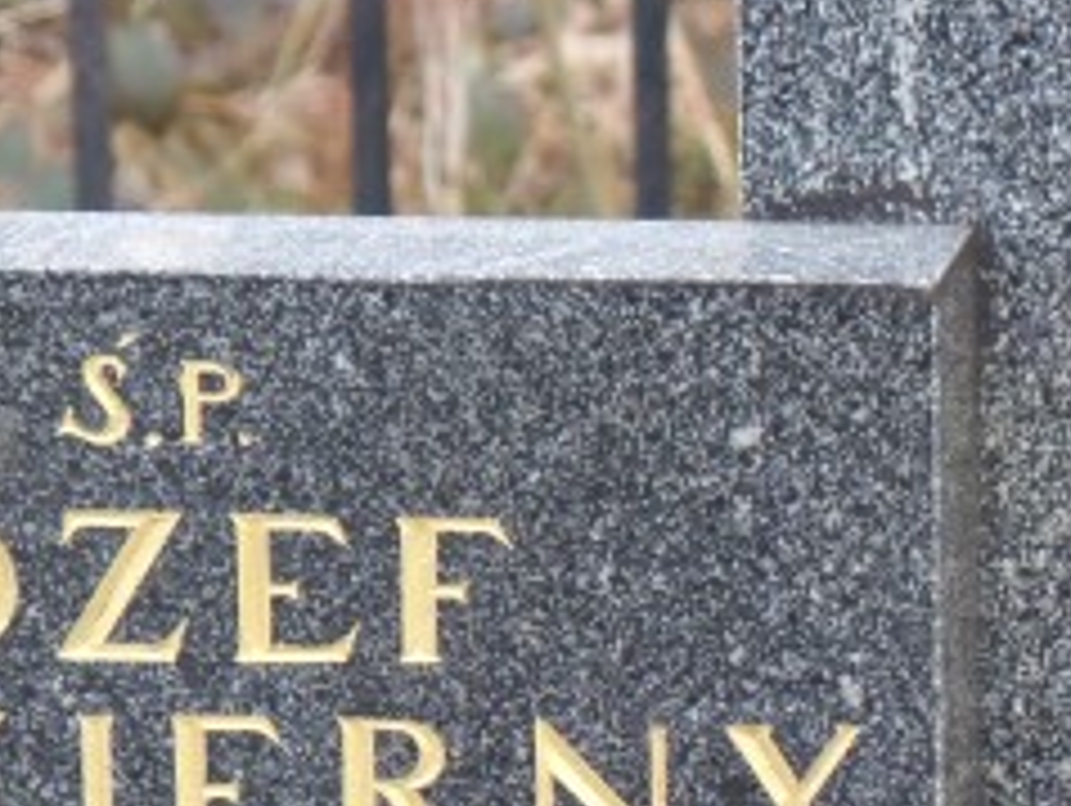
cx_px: 711
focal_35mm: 379
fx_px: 11738
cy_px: 905
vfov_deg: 3.9
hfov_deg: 5.2
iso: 320
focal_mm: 25.2
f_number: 4.2
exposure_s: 1/60
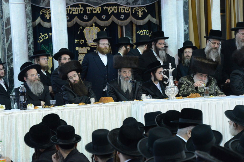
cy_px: 81
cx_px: 122
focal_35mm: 135
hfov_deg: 15.2
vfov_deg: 10.2
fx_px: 915
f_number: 5.6
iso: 5000
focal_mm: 135
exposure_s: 1/60
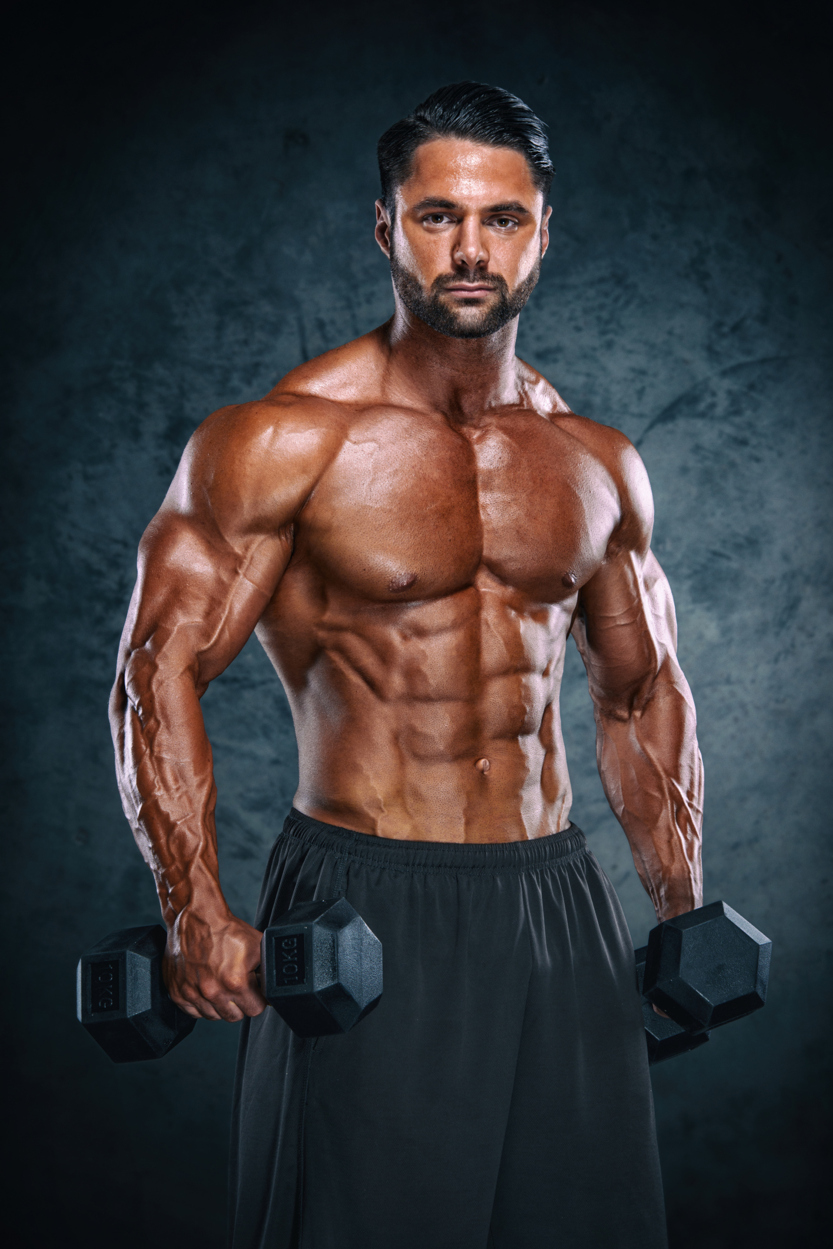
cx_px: 416
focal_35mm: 130
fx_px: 4509
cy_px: 624
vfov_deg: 15.8
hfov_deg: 10.6
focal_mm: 130
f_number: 14
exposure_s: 1/125
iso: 200
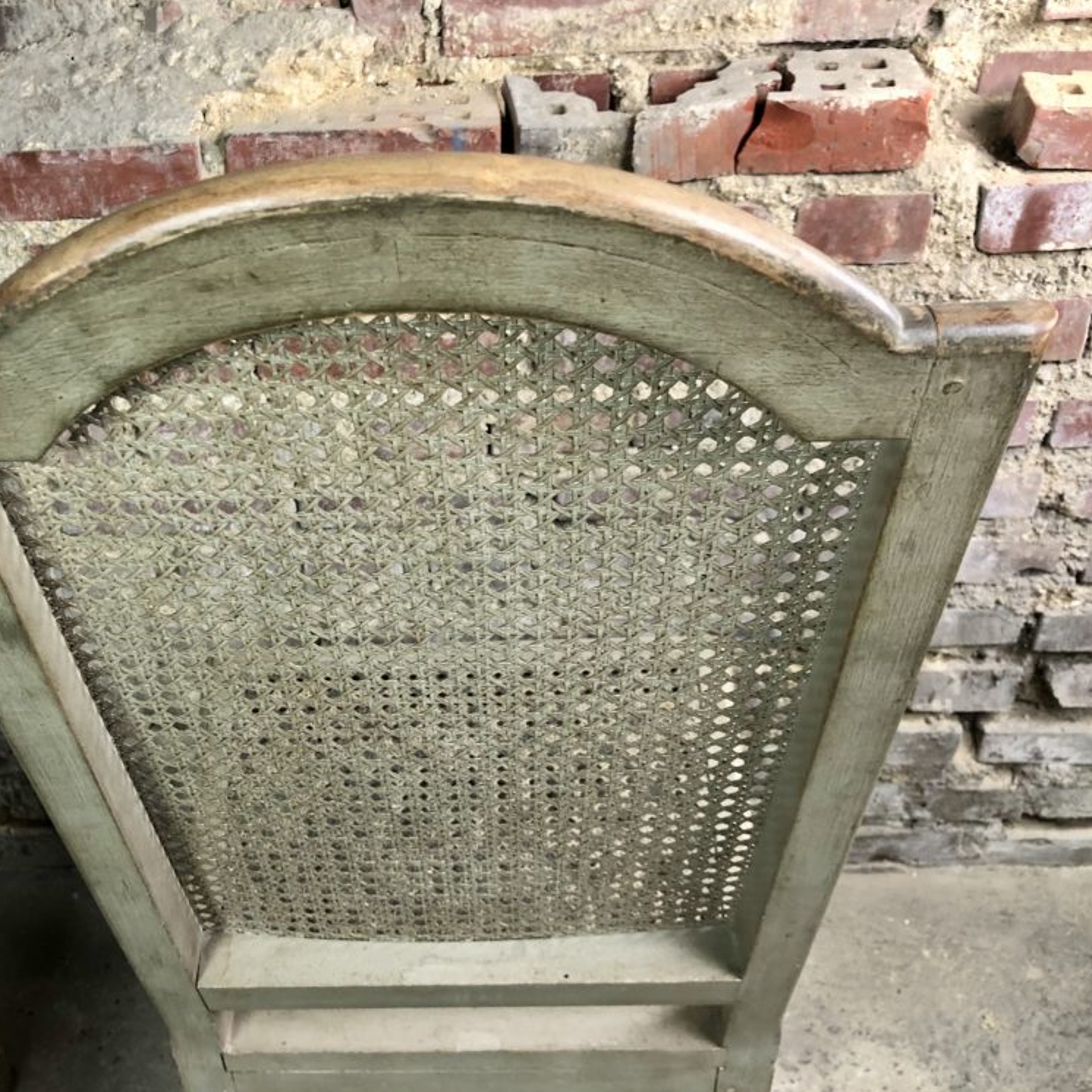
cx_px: 391
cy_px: 547
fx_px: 1213
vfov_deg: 48.5
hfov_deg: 47.9
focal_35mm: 34
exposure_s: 1/25
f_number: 1.8
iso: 40
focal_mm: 4
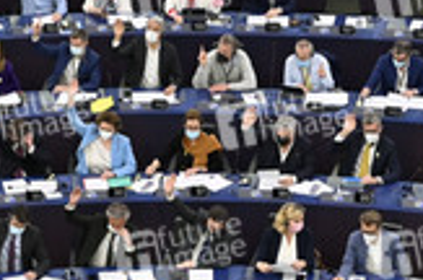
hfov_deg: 12.4
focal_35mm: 166
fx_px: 1947
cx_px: 214
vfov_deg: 8.2
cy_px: 314
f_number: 4
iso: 1250
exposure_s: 1/320
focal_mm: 60
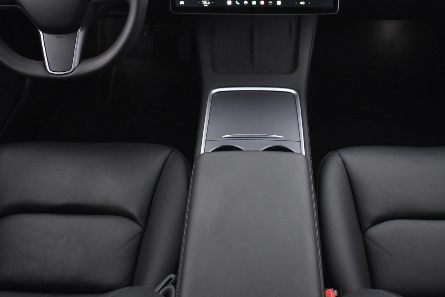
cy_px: 106
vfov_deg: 33.2
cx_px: 248
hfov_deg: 48.4
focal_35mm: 40
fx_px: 494
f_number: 3.5
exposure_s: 1/30
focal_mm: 18
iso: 3200
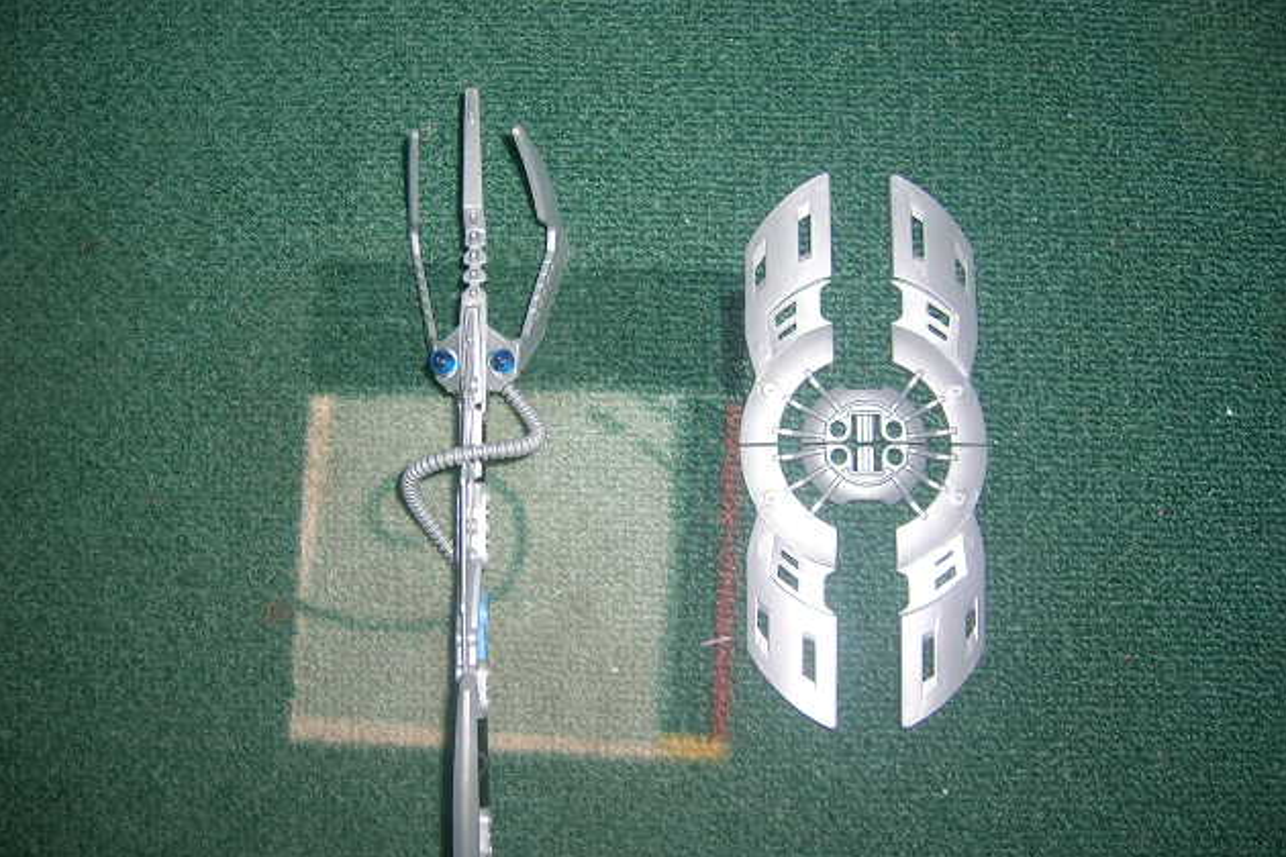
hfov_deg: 51.9
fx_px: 1322
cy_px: 439
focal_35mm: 37
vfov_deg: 35.9
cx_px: 635
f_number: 2.8
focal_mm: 5.4
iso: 50
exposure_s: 1/60.1
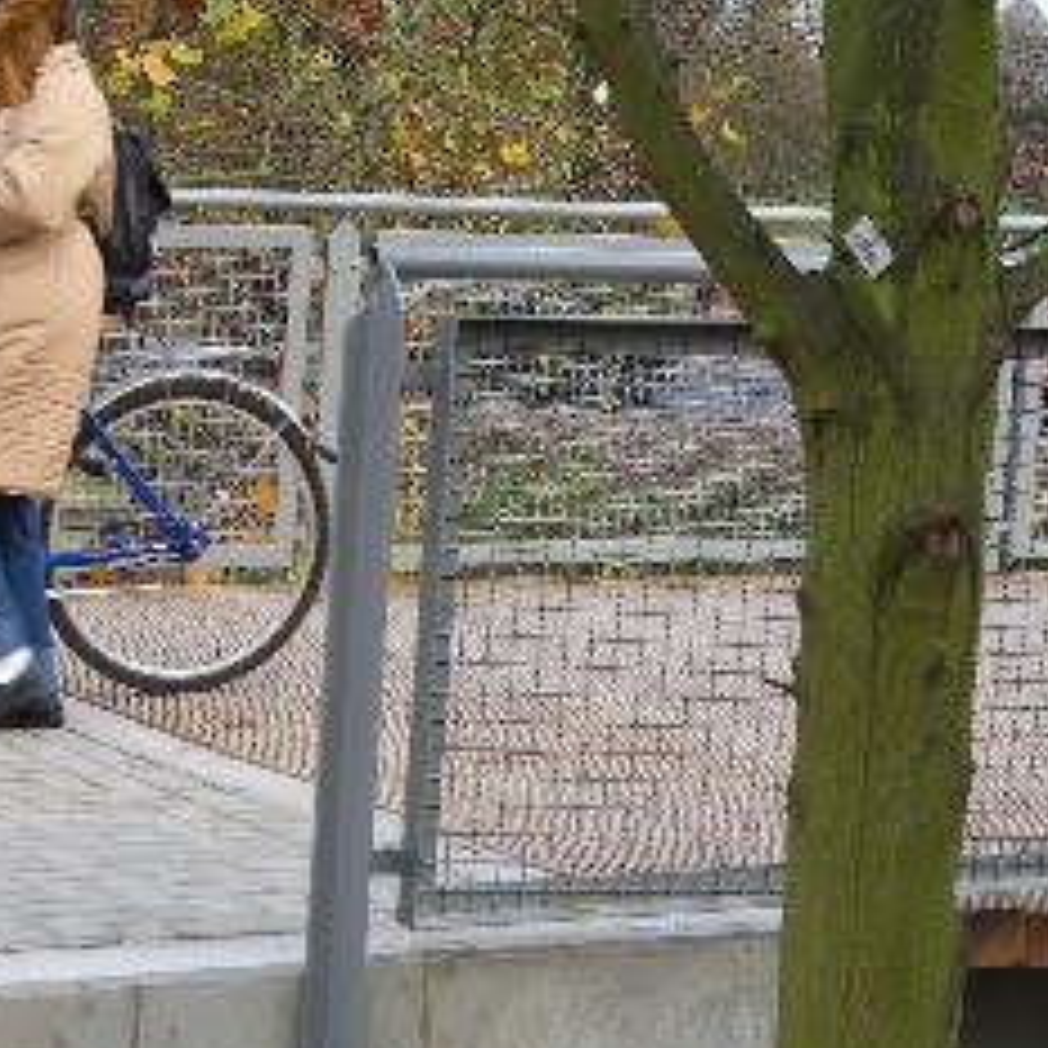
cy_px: 942
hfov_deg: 13.8
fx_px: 4316
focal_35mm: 126
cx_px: 636
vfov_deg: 13.7
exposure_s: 1/125
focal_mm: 11.8
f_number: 3.6
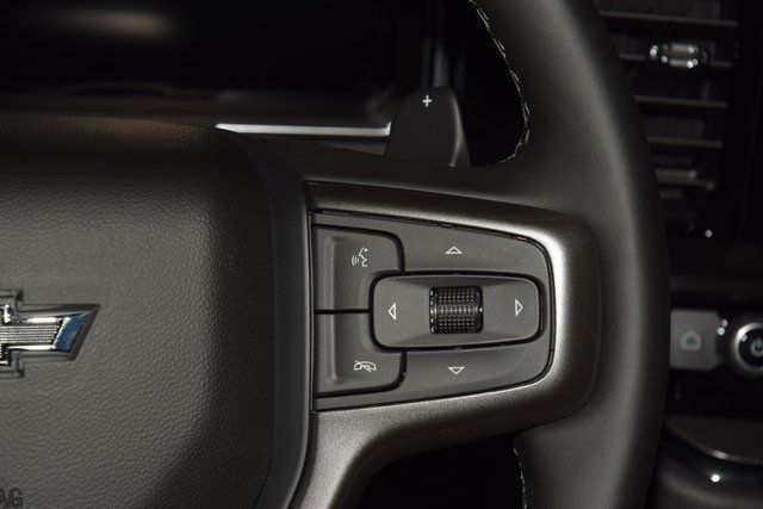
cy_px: 254
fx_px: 2226
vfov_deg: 13.0
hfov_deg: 19.5
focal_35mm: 105
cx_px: 382
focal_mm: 70
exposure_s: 1/125
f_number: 8
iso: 100
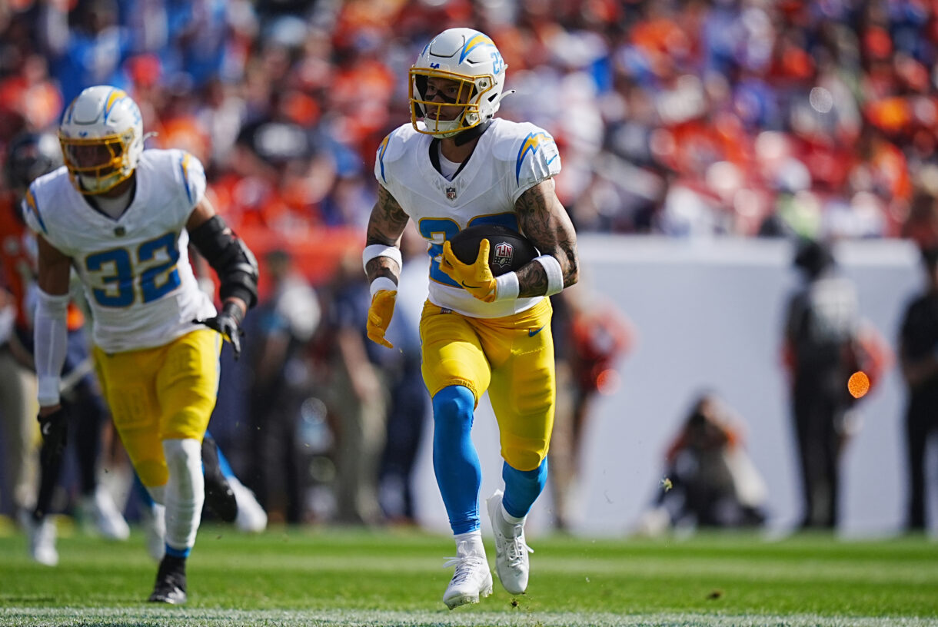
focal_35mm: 600
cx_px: 469
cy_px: 314
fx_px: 15648
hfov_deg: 3.4
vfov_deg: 2.3
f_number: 2.8
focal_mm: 400
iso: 500
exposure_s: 1/12800
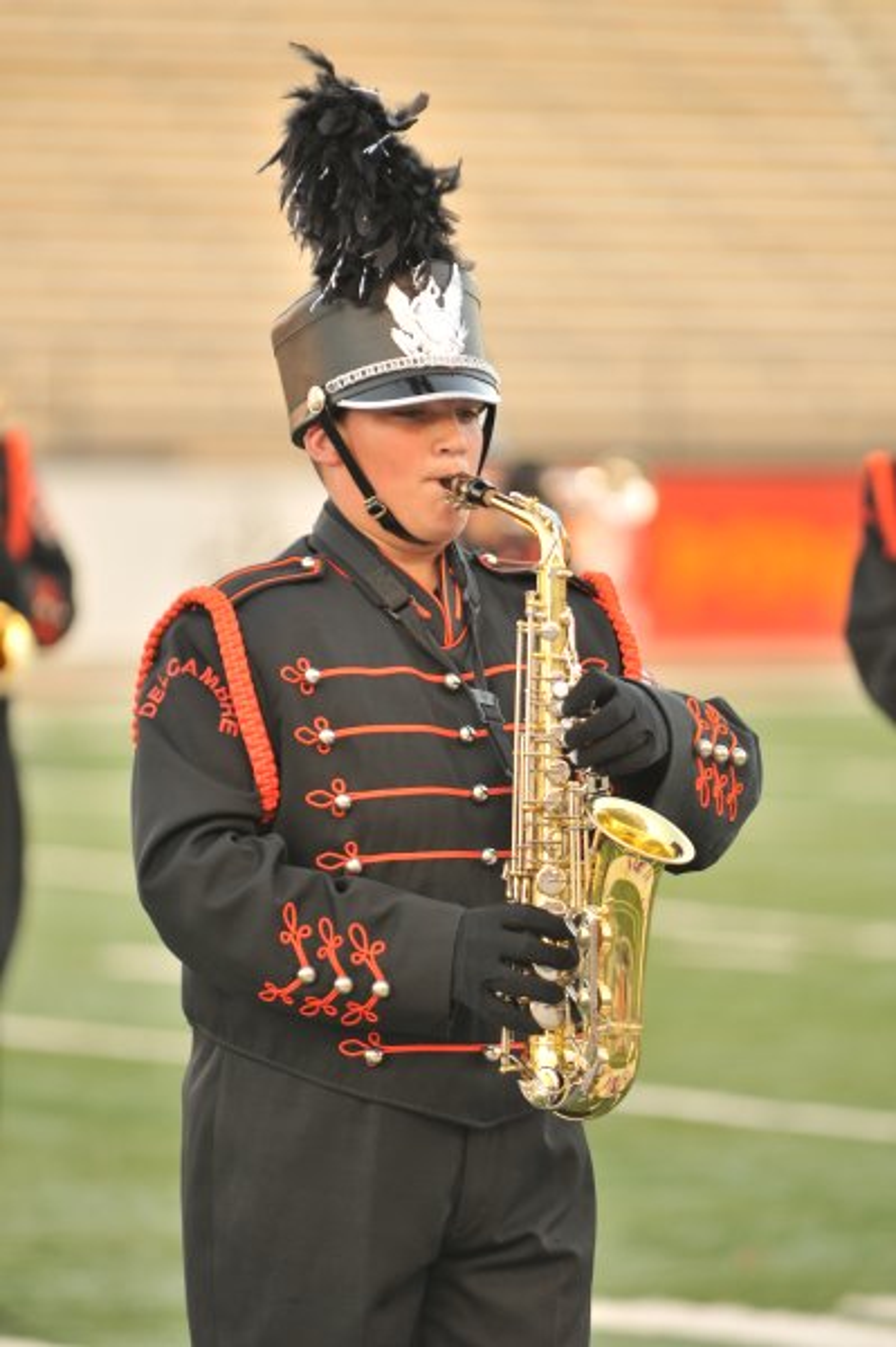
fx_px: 11219
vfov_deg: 6.9
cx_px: 448
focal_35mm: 300
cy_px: 674
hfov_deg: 4.6
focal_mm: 200
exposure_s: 1/250
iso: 200
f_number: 2.8
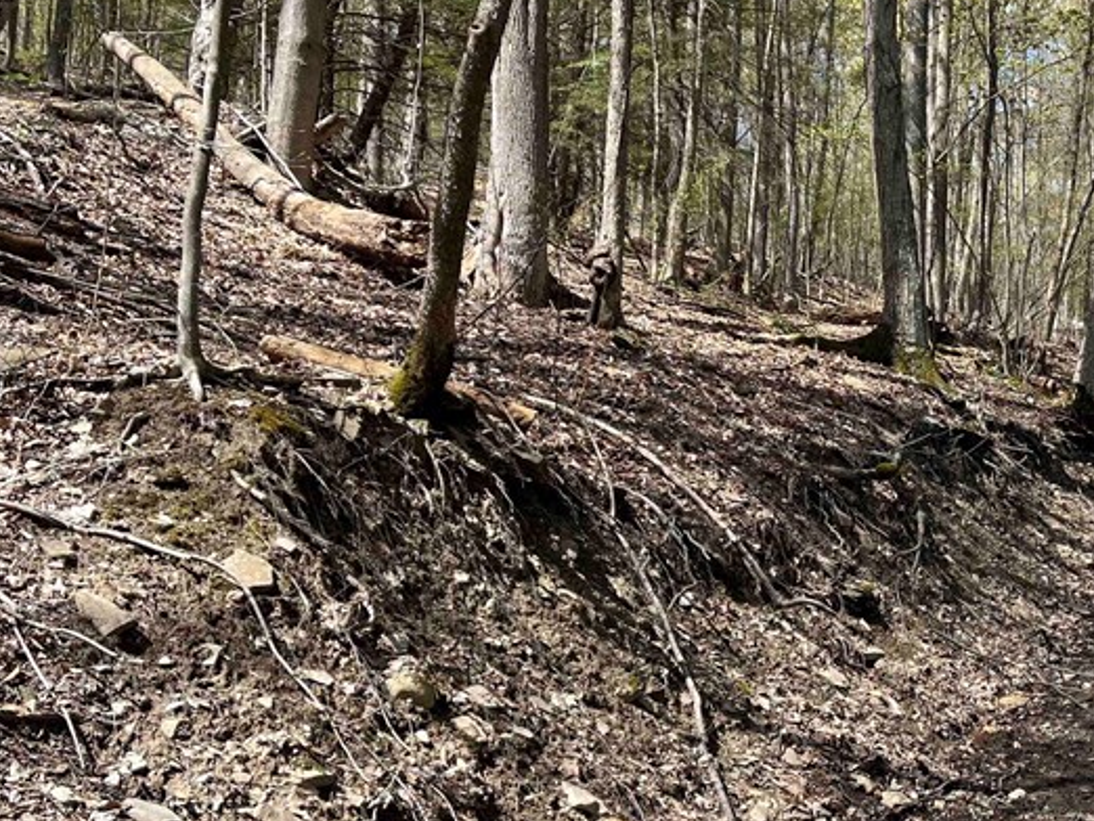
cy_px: 507
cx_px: 993
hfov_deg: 35.2
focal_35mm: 51
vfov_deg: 28.5
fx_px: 1613
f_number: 1.6
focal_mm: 5.1
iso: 50
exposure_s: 1/1175
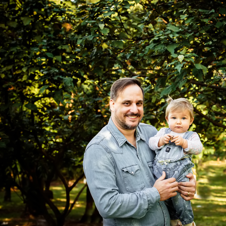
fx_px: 761
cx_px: 161
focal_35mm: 103
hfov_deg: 16.8
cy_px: 114
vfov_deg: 16.9
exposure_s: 1/200
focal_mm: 80
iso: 2000
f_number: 8
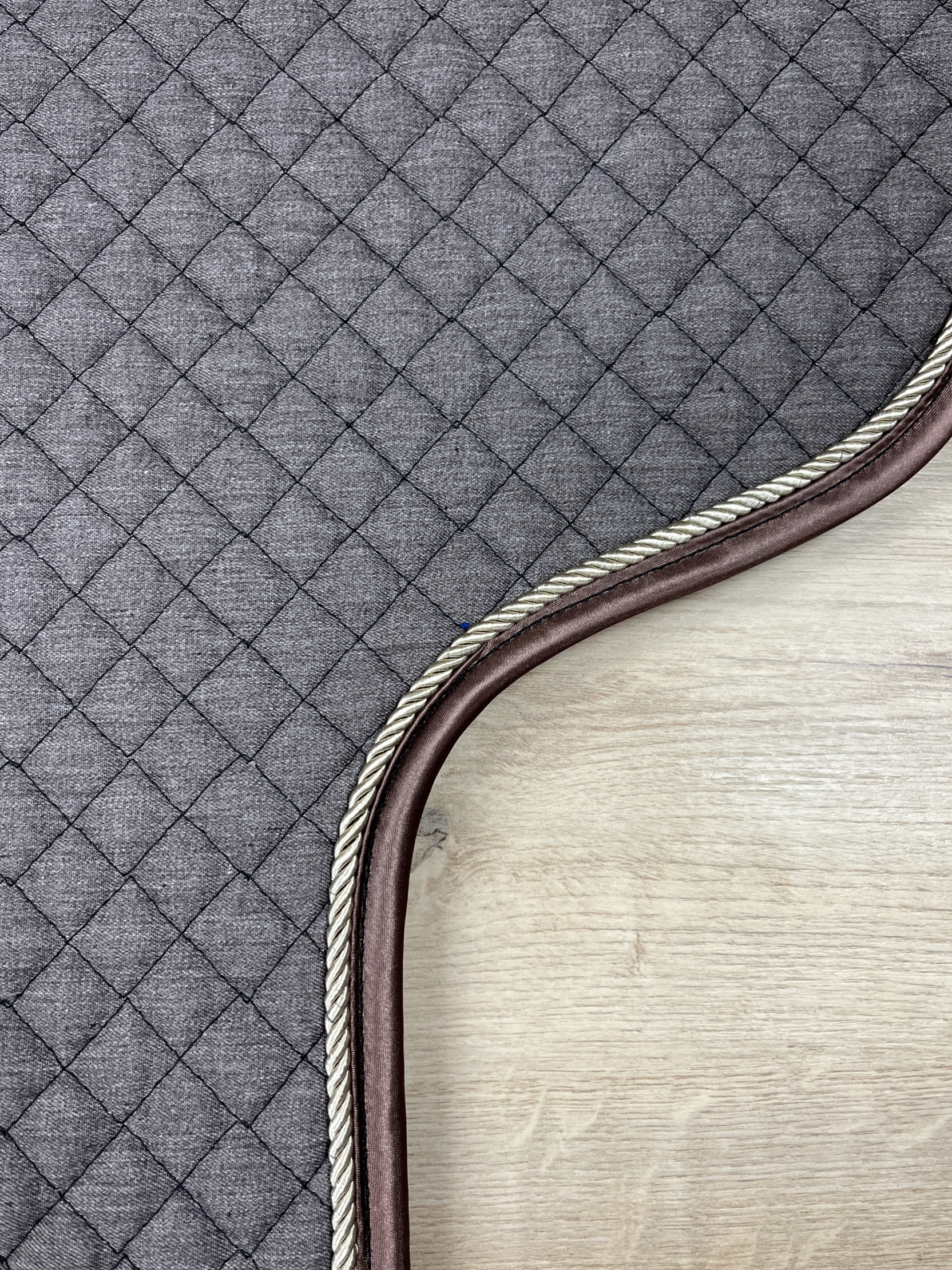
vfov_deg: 60.0
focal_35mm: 30
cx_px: 536
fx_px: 1100
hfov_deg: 46.7
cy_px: 634
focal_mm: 5.1
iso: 80
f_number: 1.6
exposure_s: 1/100
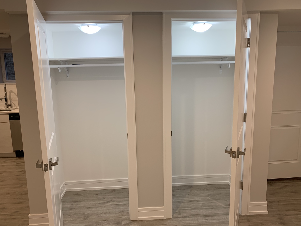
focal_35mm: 26
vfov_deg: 53.1
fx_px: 226
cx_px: 150
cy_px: 113
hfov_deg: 67.3
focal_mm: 4.25
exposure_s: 1/60
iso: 64
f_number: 1.8
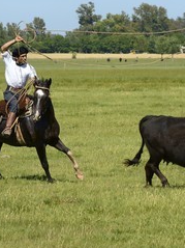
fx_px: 1505
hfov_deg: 7.0
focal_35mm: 211
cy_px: 108
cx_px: 121
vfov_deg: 9.4
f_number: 11
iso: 400
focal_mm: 125
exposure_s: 1/800
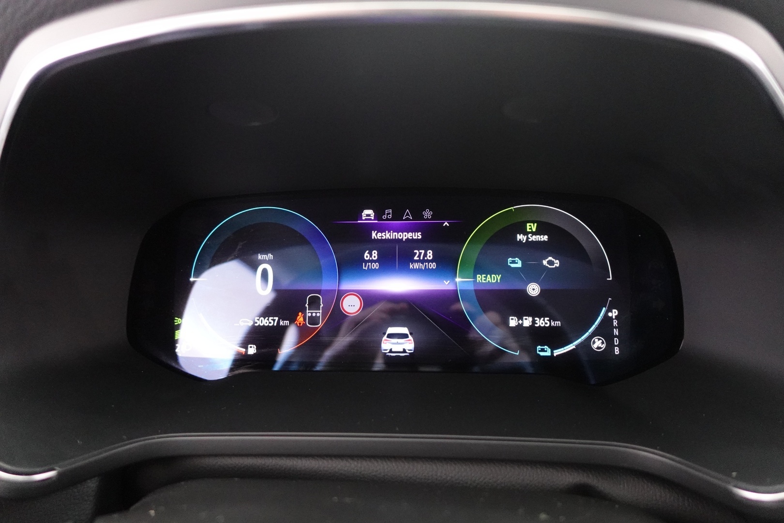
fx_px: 523
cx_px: 392
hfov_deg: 73.7
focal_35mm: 24
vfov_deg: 53.1
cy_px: 262
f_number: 1.8
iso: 3200
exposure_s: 1/15
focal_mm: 9.4
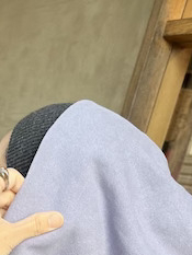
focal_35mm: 78
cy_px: 339
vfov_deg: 22.2
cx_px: 43
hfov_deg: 18.8
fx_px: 576
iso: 50
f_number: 1.5
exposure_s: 1/431
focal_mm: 5.7
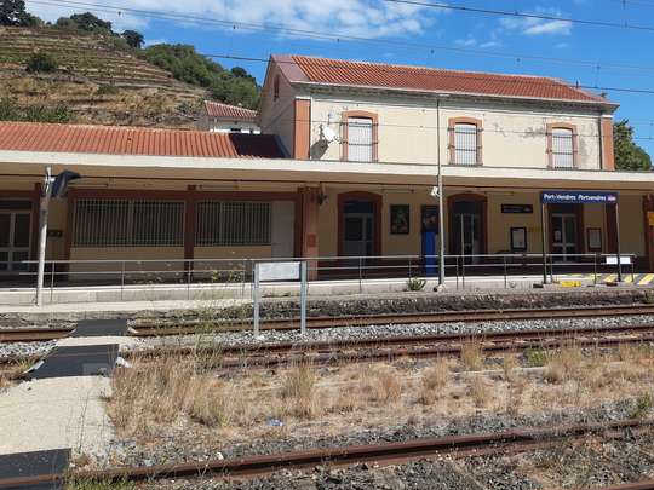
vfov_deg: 38.1
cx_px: 426
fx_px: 699
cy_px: 155
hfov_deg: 49.4
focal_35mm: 37
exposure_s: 1/2070
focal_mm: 3.92
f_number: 1.7
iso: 40
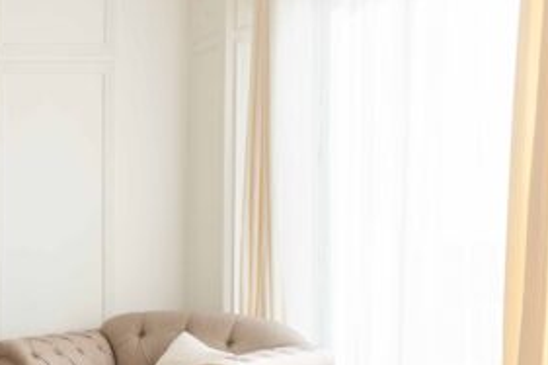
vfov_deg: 21.9
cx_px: -197
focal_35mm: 62
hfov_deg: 26.5
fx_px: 943
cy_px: 210
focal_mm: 17
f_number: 7.1
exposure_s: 1/125
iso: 250
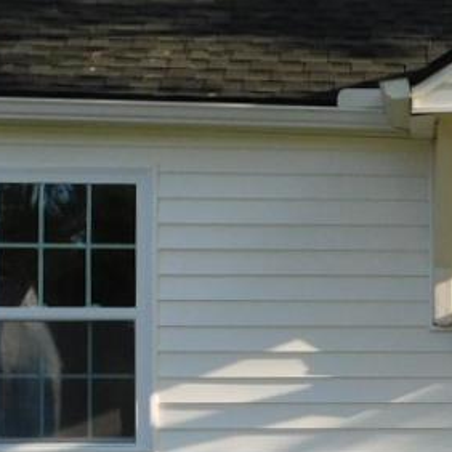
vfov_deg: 16.0
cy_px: 387
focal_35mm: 108
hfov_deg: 15.2
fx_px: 1595
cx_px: 619
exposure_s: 1/640
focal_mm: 4
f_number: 3
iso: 125
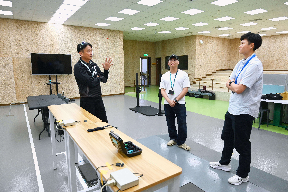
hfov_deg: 73.8
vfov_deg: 53.1
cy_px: 96
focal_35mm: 24
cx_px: 144
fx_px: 192
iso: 800
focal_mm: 24
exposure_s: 1/200
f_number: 5.6
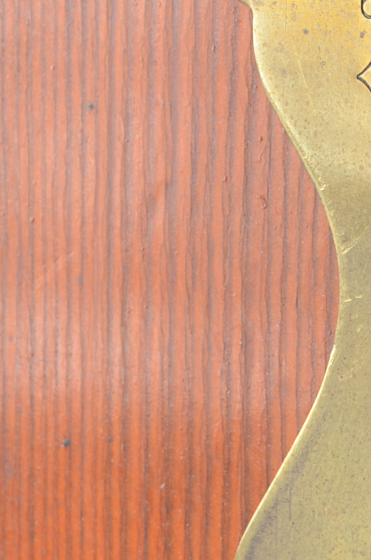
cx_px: 498
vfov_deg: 7.2
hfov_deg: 4.8
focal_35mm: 284
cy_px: -35
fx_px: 4406
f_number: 10
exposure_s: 1/80
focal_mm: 55
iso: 100
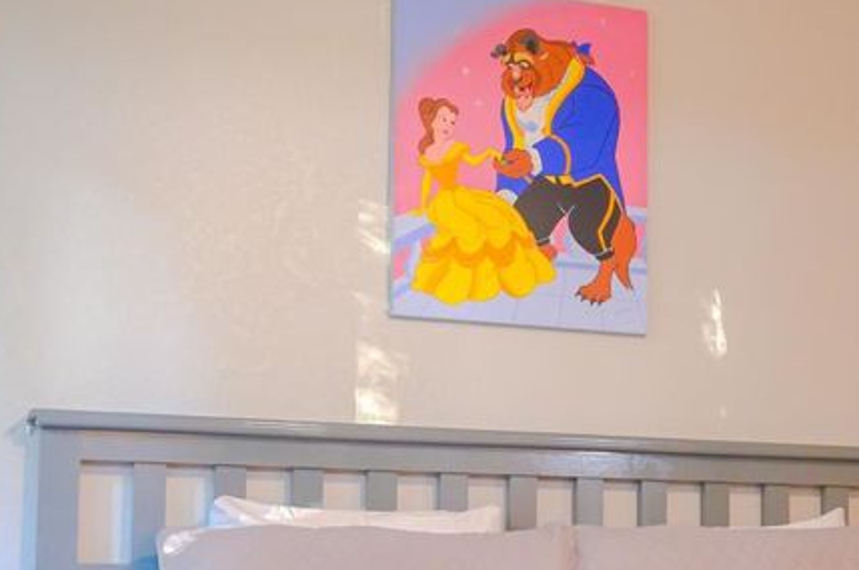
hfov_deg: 28.8
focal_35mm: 69
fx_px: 1645
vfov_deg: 19.6
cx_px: 648
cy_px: 419
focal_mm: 28
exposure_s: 1/80
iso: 1600
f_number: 2.5
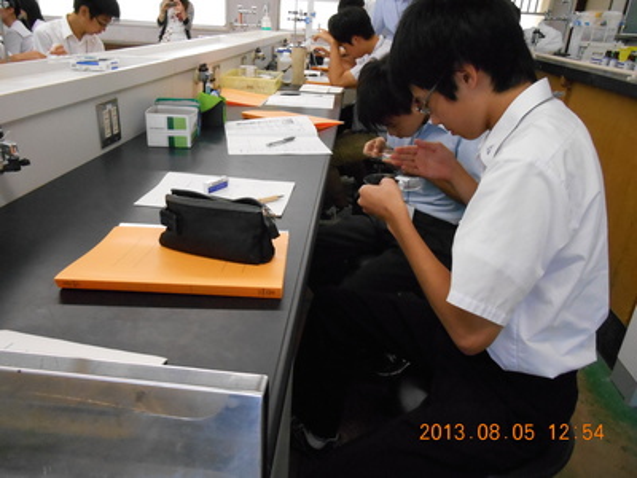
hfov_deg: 67.3
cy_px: 239
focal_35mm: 26
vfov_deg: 53.1
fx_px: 478
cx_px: 318
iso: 800
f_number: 3.4
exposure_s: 1/200
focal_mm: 4.7
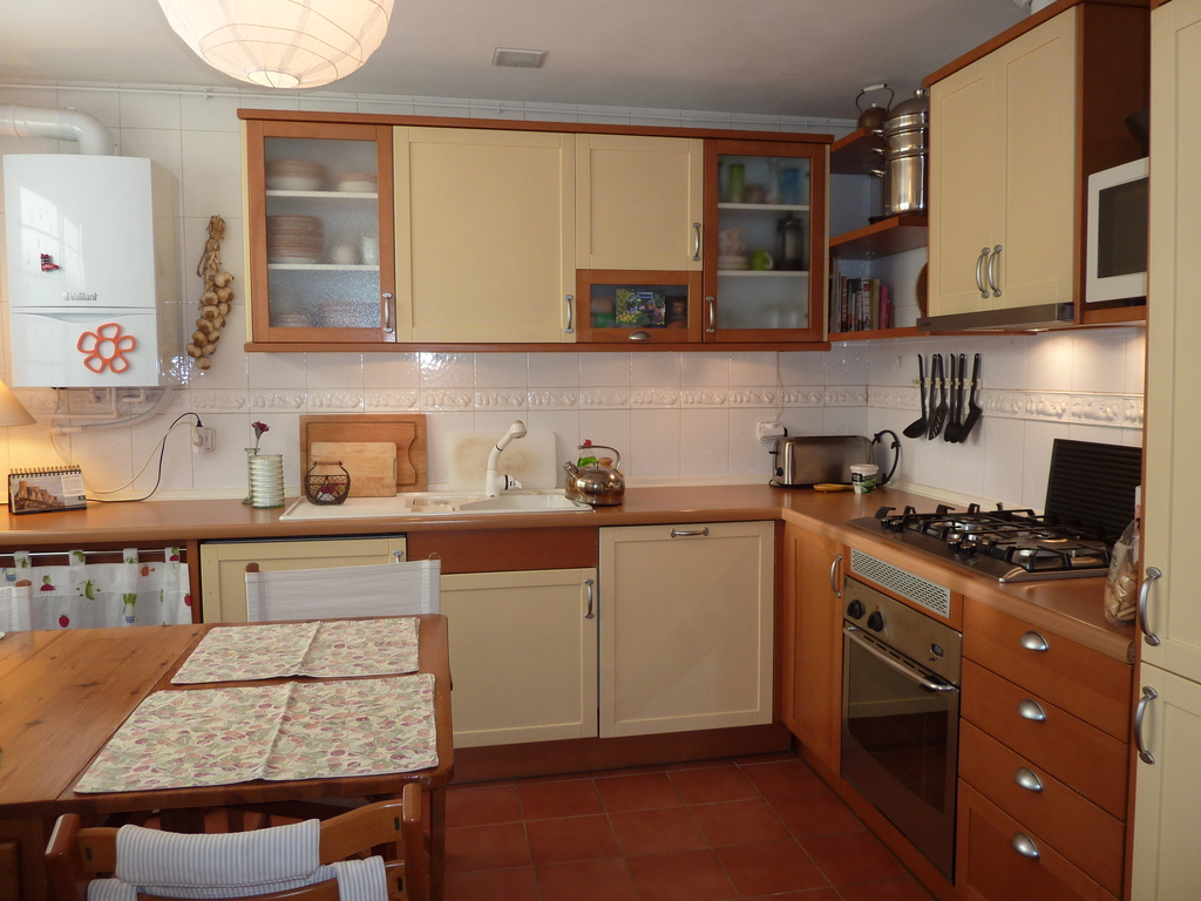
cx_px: 600
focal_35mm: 25
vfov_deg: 54.9
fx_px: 867
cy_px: 450
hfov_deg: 69.4
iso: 100
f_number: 3.3
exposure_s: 1/30
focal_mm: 4.1
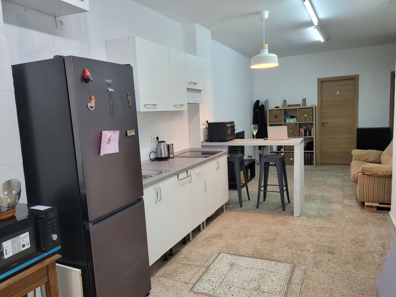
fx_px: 309
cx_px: 195
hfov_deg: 65.3
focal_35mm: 27
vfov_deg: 51.3
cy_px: 154
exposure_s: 1/100
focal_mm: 5.4
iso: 320
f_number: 1.8
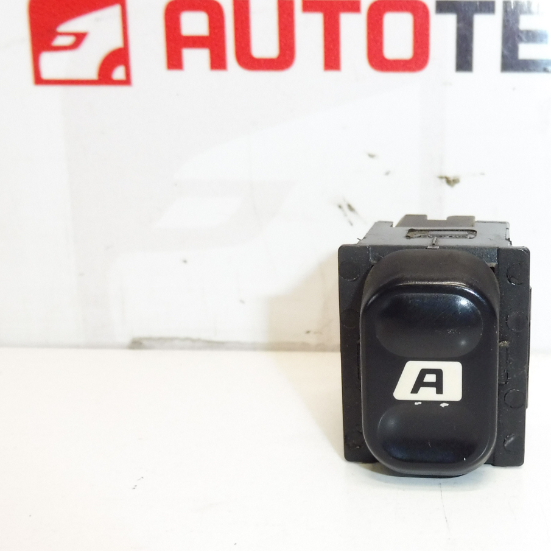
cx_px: 427
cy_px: 319
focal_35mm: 48
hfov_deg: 34.5
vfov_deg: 35.3
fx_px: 864
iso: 200
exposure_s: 1/100
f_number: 3.5
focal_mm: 4.3
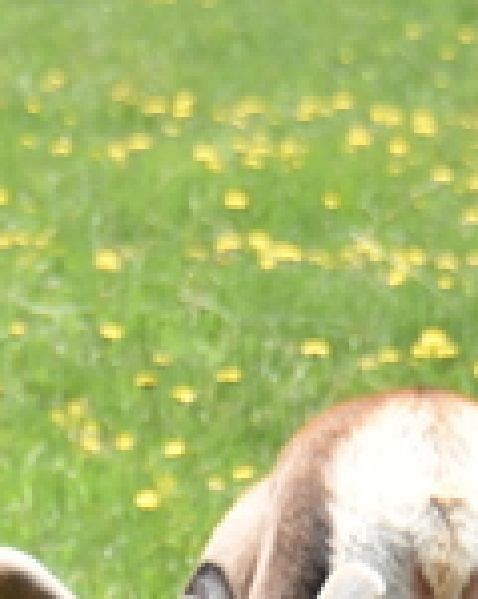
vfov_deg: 1.9
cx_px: -277
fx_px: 17808
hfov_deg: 1.5
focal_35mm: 1006
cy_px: 929
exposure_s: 1/250
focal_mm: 125
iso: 100
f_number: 6.3
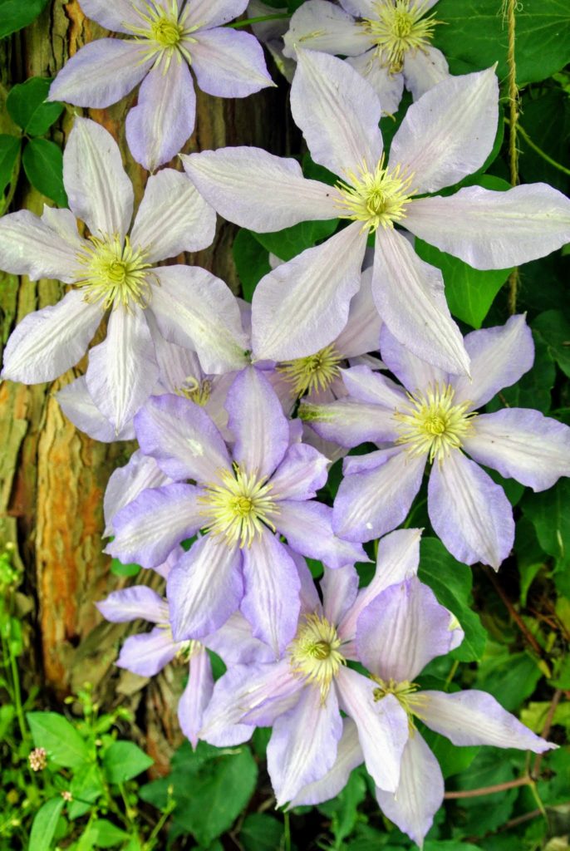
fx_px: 1112
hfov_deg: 28.7
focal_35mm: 47
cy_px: 426
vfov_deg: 41.9
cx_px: 285
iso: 200
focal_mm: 17.5
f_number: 4.5
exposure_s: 1/80
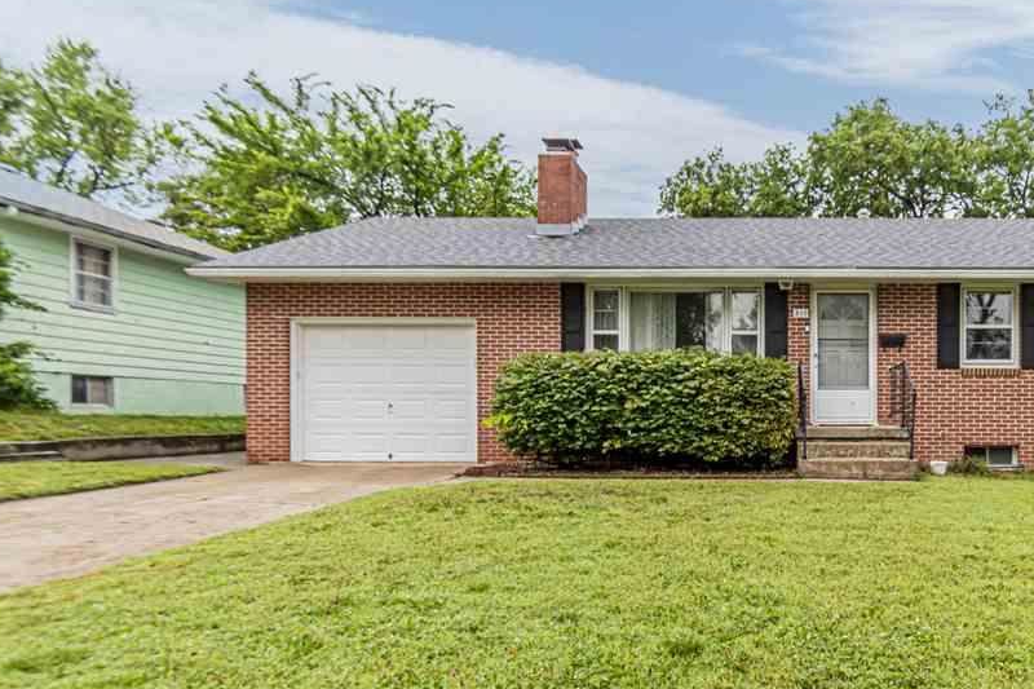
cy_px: 434
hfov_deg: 70.0
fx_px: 689
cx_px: 744
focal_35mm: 24
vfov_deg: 52.5
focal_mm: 10
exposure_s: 1/100
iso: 100
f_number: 6.3
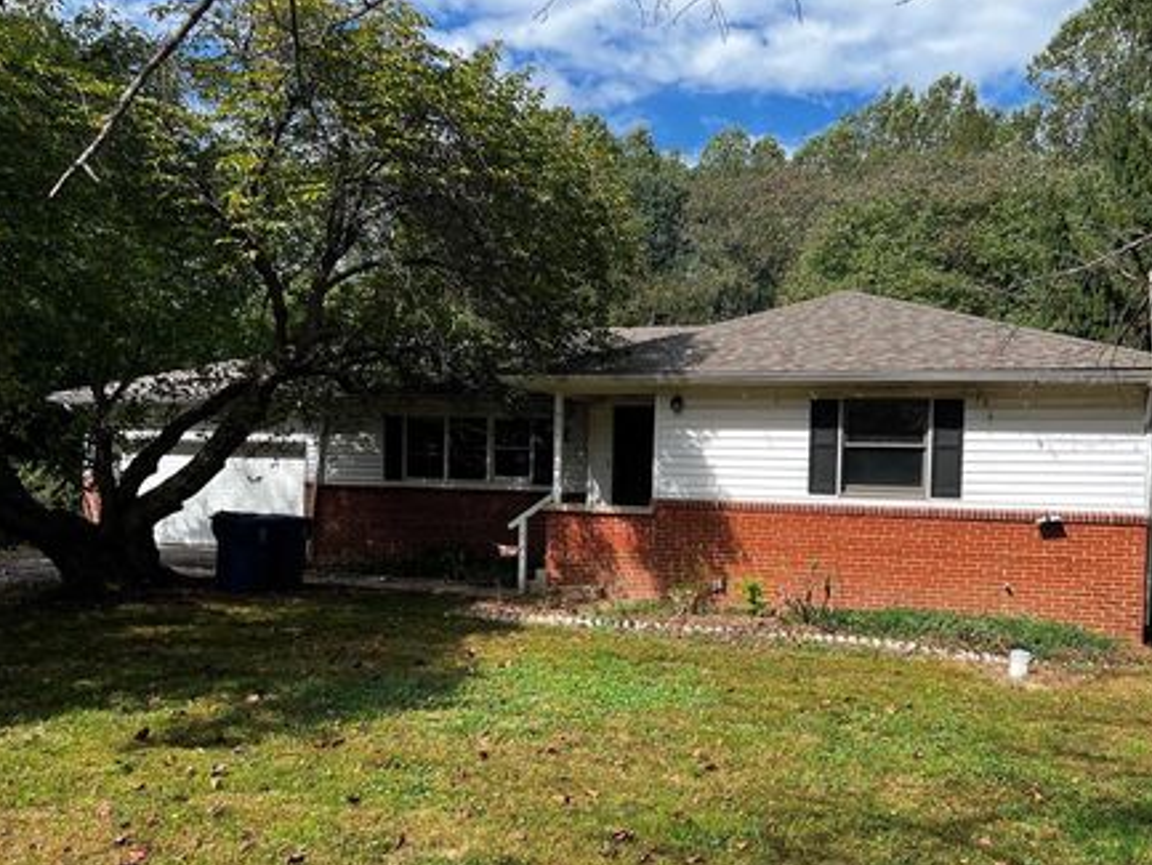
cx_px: 599
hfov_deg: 59.9
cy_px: 486
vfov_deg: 46.7
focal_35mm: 30
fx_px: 999
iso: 50
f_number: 1.5
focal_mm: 5.7
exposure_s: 1/1645
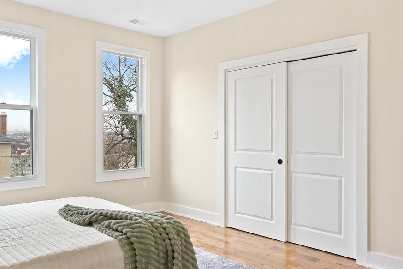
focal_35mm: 28
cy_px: 165
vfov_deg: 46.1
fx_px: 313
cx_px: 157
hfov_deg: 64.7
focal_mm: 17
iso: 500
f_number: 3.2
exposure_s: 1/40
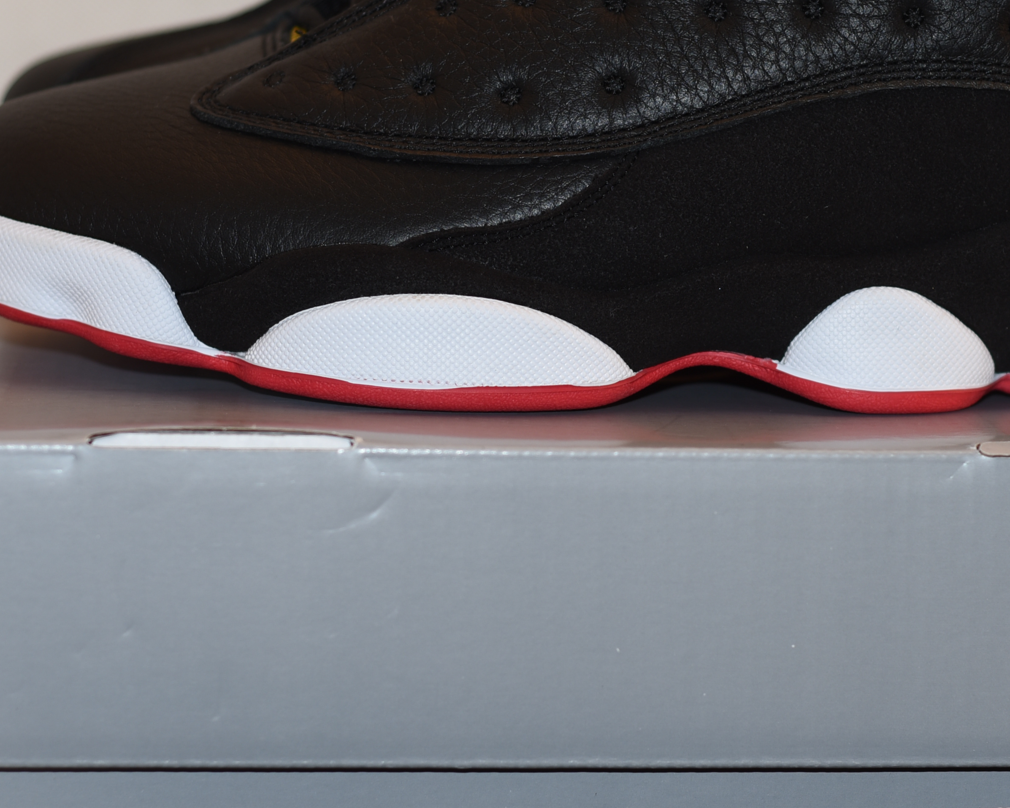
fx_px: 3528
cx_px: 750
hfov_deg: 16.2
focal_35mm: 118
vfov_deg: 13.1
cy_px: 343
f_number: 2.8
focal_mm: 50
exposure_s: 1/60
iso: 100
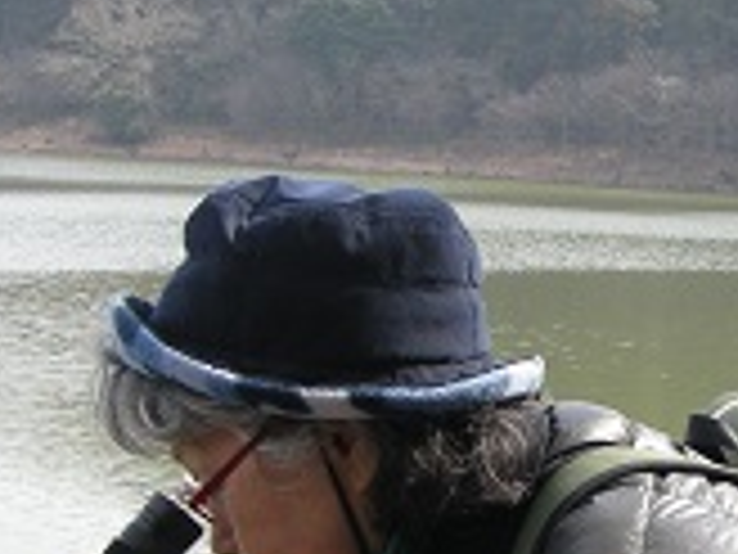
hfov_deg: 14.6
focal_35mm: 132
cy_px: 410
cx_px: 824
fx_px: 2814
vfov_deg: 11.2
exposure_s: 1/158
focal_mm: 7.5
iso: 64
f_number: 4.8
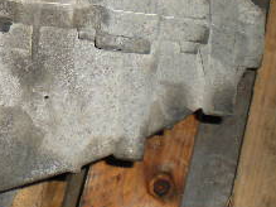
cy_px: -16
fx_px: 885
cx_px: -8
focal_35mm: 111
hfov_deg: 17.3
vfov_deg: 13.1
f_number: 3.1
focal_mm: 6.3
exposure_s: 1/60
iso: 99
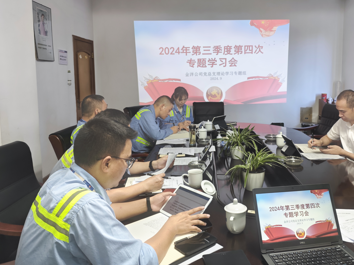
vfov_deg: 46.6
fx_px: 307
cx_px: 209
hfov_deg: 59.5
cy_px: 111
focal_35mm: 30
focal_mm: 5.84
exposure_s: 1/60
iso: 500
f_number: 1.6
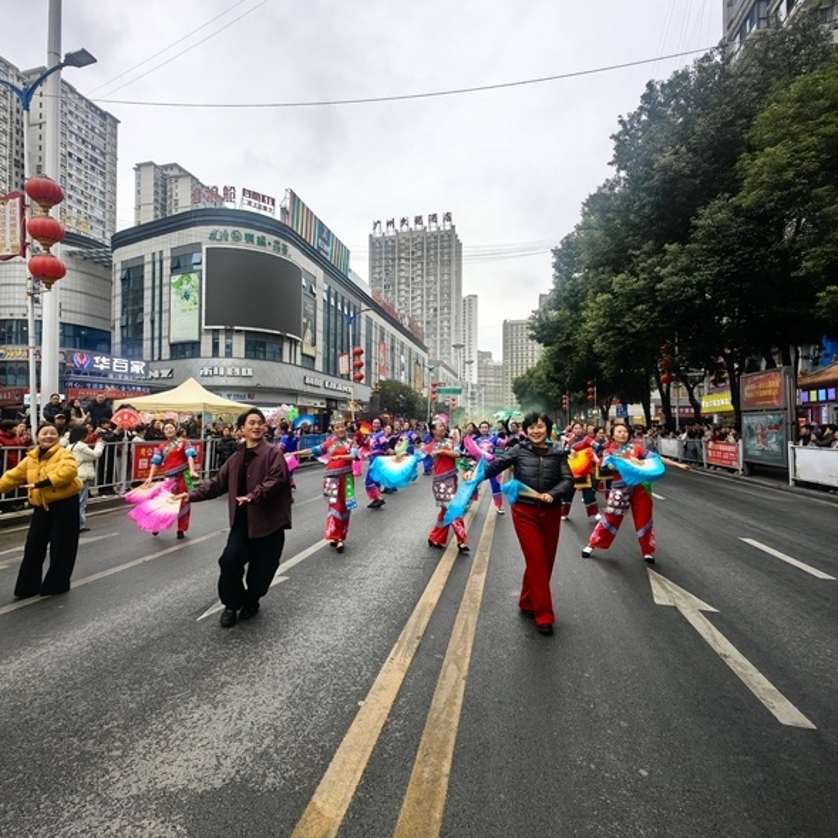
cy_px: 415
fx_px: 493
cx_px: 381
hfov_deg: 80.5
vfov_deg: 80.7
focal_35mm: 18
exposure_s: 1/202
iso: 50
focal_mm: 1.76
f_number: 2.2
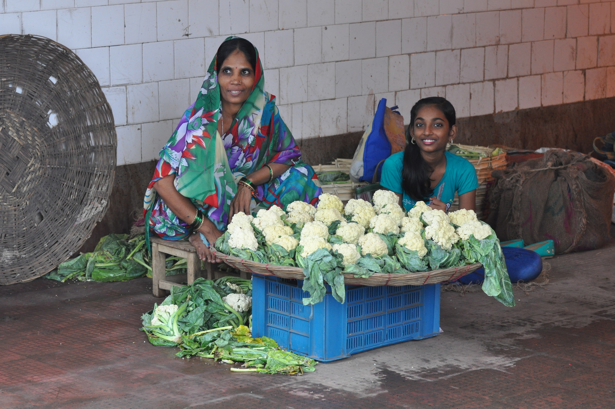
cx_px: 308
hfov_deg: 19.5
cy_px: 204
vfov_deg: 13.0
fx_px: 1792
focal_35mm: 105
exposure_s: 1/30
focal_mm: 70
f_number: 4.5
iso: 800
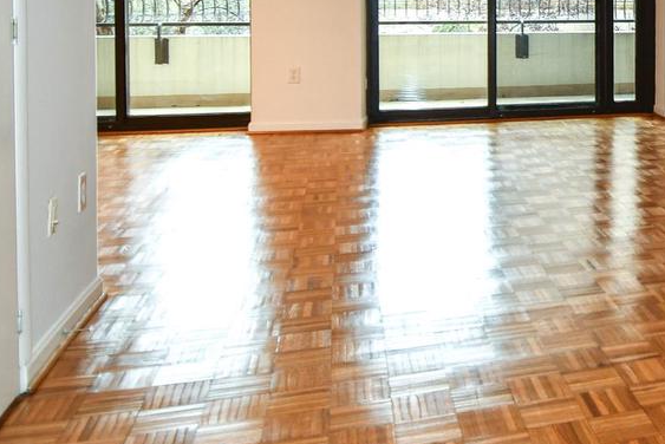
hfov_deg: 38.3
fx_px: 850
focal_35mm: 46
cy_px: 27
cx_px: 653
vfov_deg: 28.0
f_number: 4
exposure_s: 1/60
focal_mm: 12
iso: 280
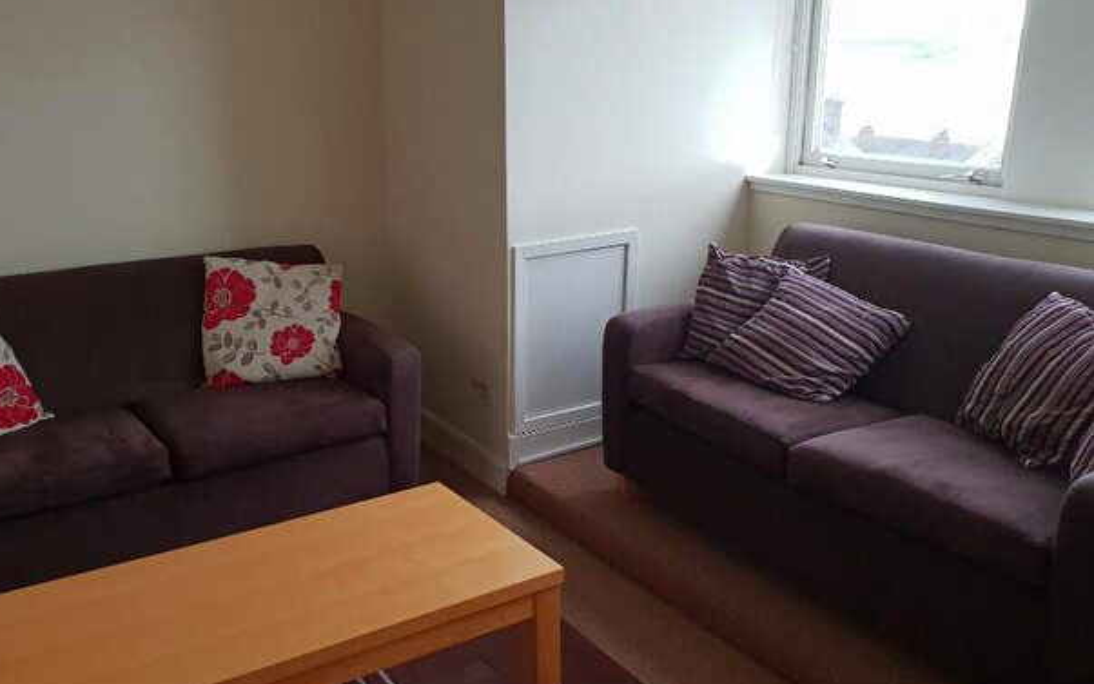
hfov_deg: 59.3
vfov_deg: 39.4
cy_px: 375
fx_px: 954
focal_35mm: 32
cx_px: 461
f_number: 2.4
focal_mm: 4.3
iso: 100
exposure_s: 1/50
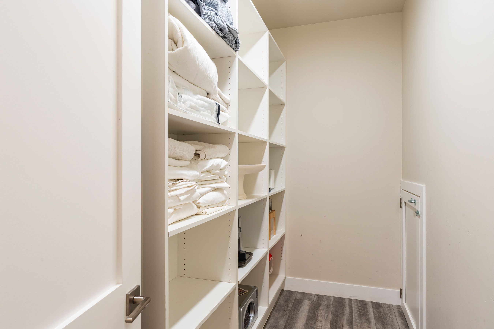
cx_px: 247
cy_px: 164
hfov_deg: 81.2
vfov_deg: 59.5
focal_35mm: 21
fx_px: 288
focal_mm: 21
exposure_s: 1/80
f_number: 11
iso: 400
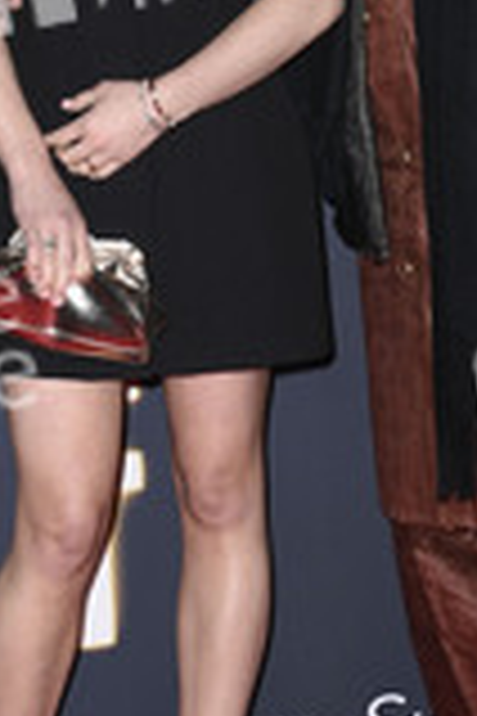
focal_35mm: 171
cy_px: 158
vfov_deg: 12.0
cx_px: 297
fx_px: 3398
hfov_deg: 8.0
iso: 640
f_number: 5.6
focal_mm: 68
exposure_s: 1/200
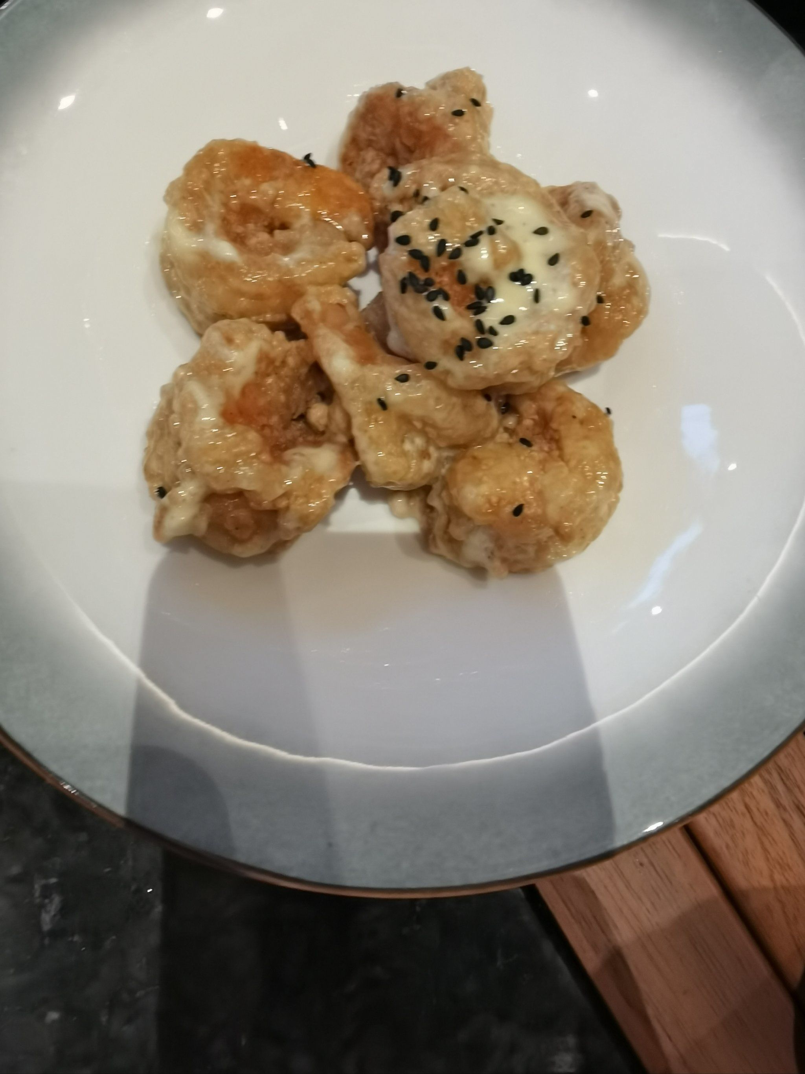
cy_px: 537
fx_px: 837
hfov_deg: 51.4
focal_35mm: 27
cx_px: 402
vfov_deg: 65.3
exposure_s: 1/25
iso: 320
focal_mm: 2.26
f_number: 2.2
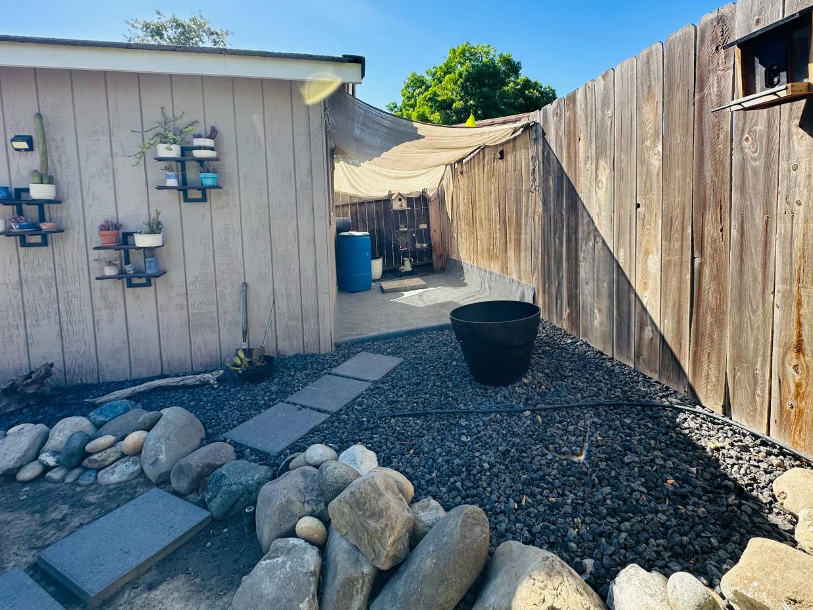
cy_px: 247
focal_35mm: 17
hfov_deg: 90.9
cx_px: 436
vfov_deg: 74.0
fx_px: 399
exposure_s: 1/393
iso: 40
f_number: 2.2
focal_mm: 2.22
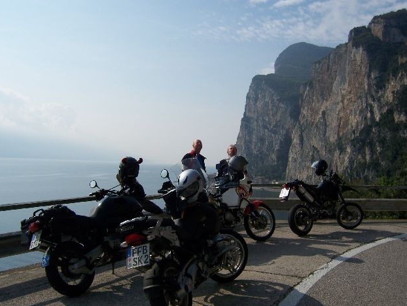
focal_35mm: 37
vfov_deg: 38.7
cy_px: 149
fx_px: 435
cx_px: 202
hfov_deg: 50.1
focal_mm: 6
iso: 80
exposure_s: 1/1000
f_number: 4.5
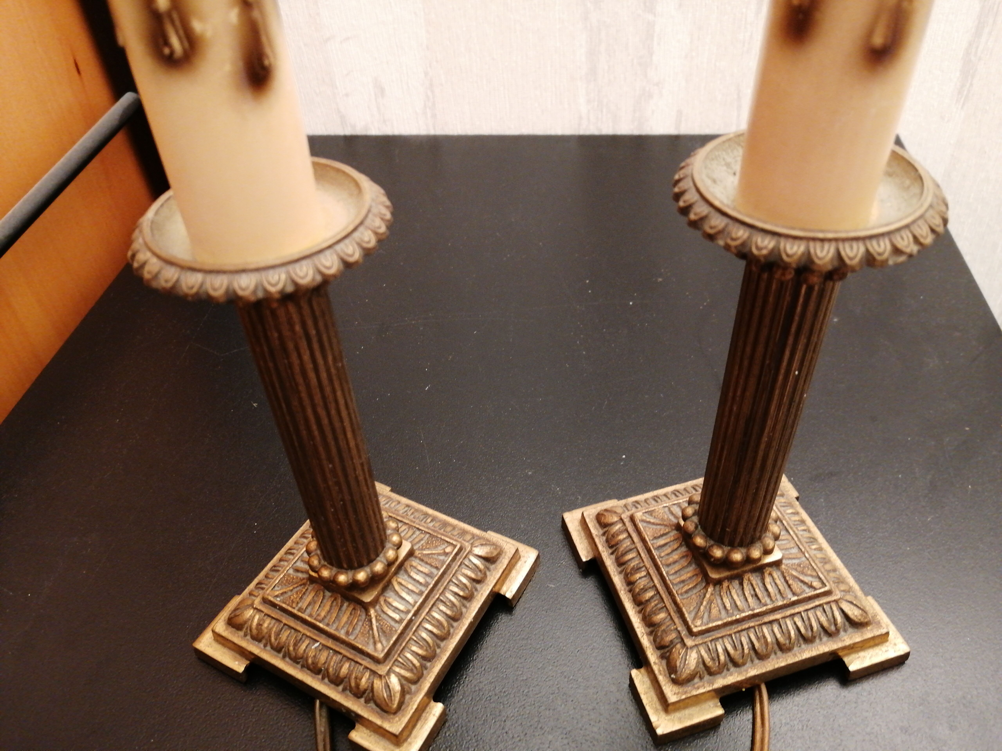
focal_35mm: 27
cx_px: 501
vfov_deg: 51.4
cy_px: 376
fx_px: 782
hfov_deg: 65.3
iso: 250
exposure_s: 1/33.3
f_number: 1.8
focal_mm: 3.95
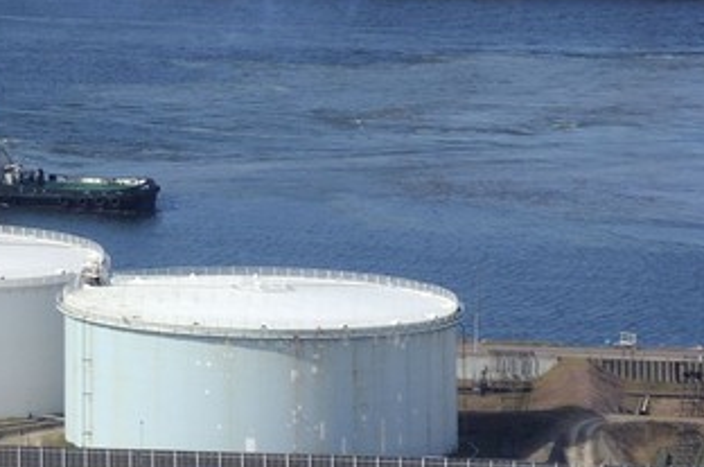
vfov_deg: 1.3
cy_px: -650
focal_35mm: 1027
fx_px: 20052
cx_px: -1040
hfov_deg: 2.0
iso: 400
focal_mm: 200
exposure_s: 1/640
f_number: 10
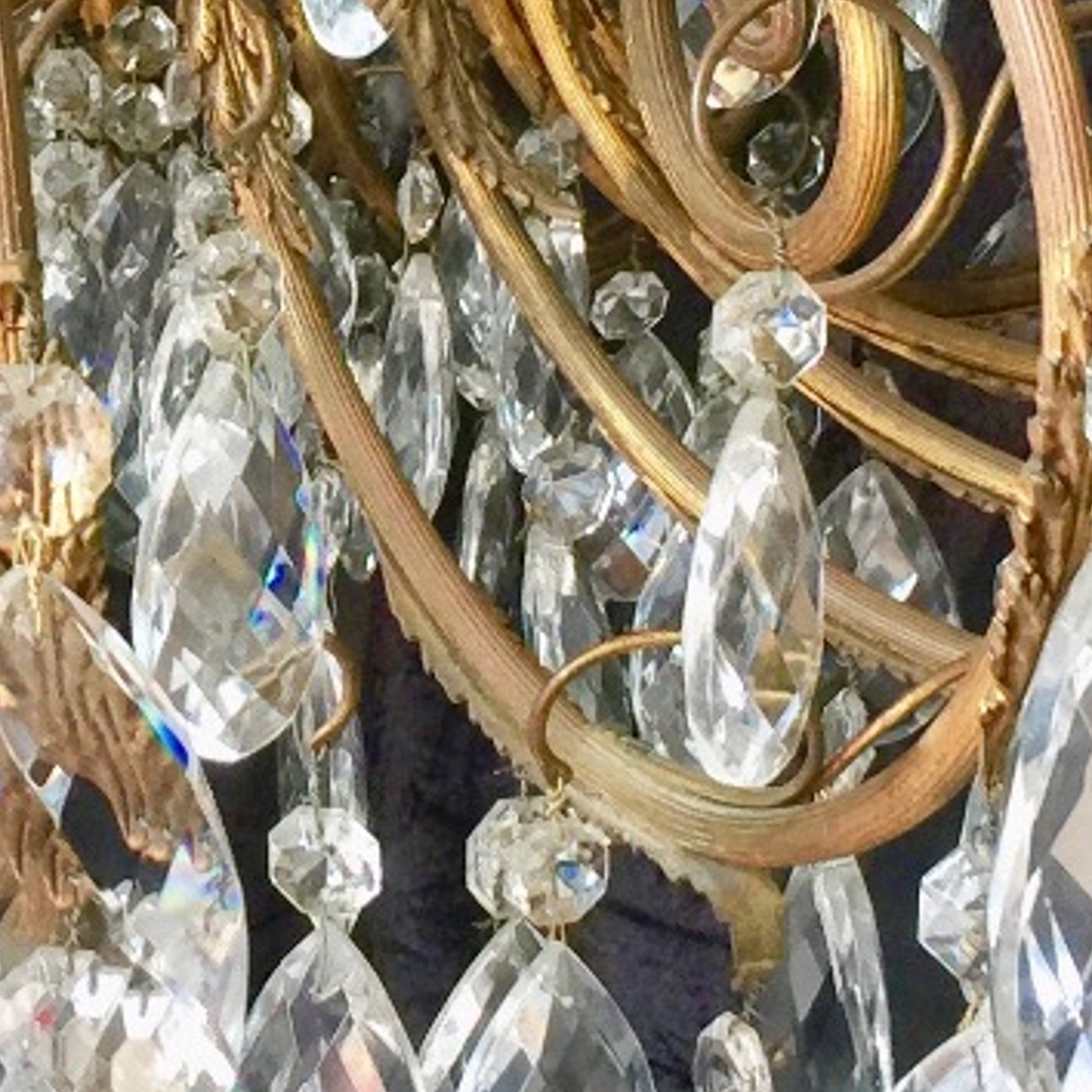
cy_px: 210
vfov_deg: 14.9
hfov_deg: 14.7
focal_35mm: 116
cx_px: -56
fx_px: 4140
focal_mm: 4.15
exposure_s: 1/17
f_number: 2.2
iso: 50
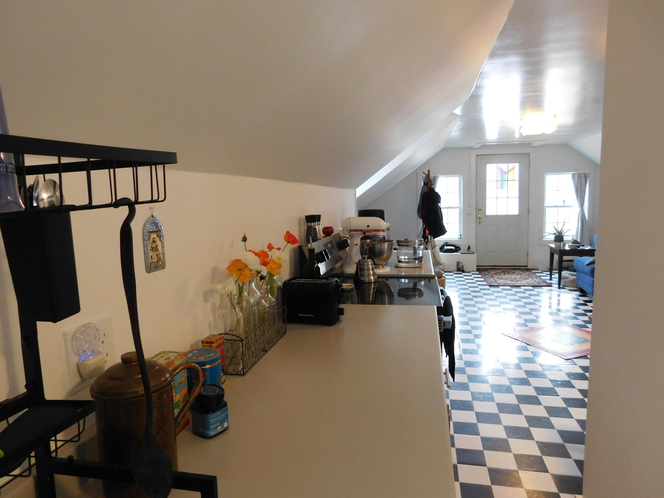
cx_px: 332
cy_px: 249
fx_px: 441
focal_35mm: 23
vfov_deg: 58.9
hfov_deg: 73.9
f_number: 3
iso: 360
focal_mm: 4
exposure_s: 1/30
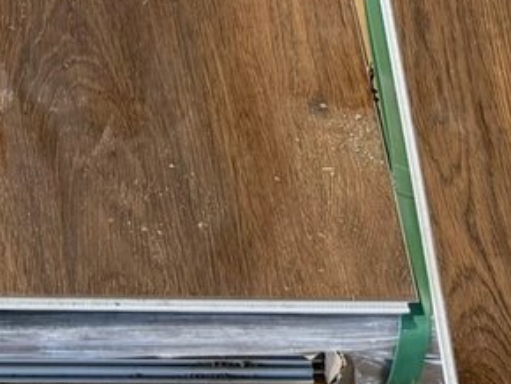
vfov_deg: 11.1
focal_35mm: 125
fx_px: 1847
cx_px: -59
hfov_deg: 15.3
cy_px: -295
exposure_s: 1/120
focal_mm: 6.76
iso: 200
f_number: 1.78
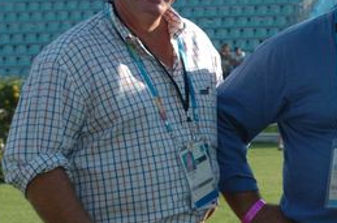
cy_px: 91
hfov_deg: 10.5
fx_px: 1801
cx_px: 381
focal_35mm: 193
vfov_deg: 7.1
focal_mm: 52
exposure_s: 1/500
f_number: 9
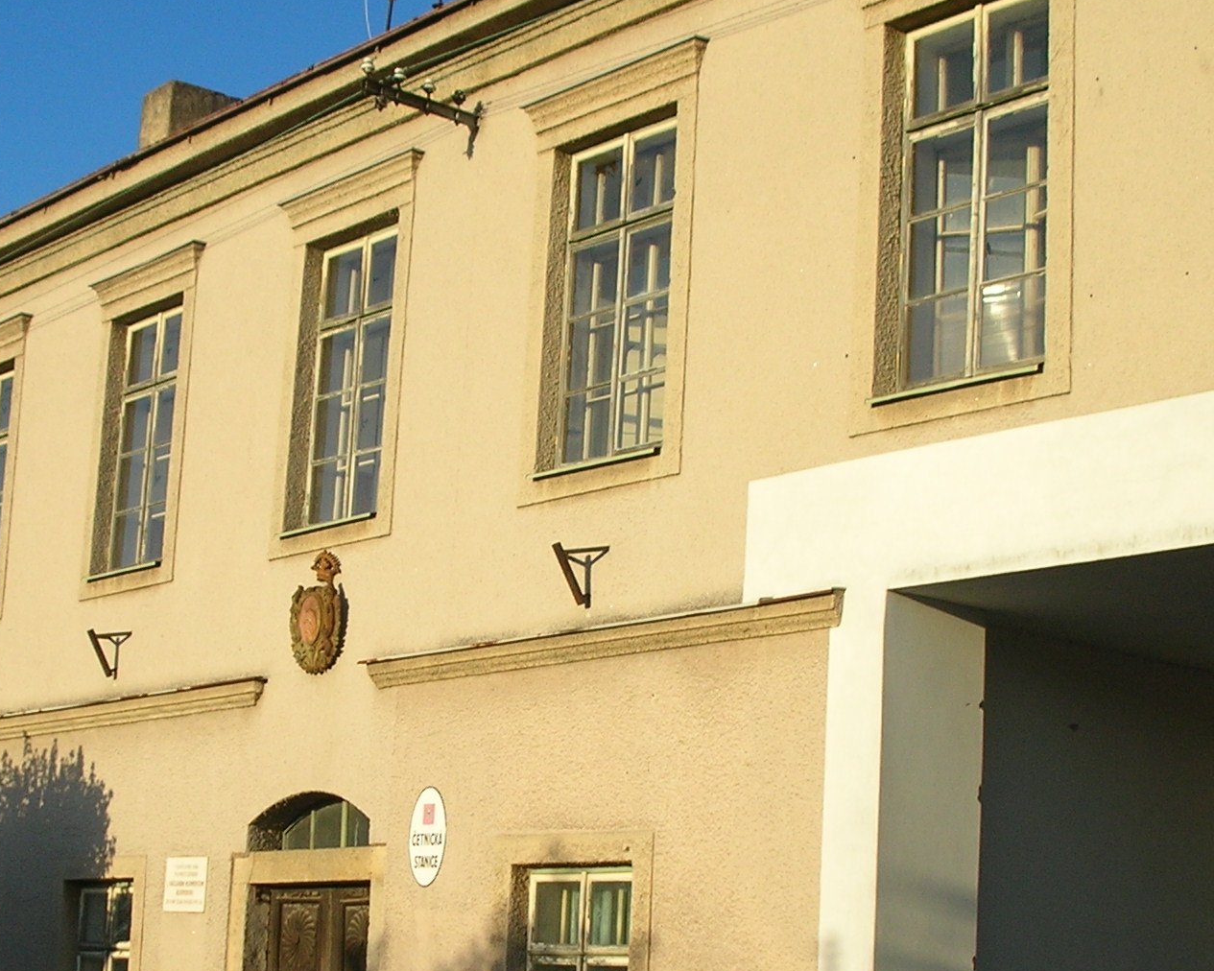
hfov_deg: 27.1
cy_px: 674
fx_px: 2515
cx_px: 508
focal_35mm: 70
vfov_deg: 21.7
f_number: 8.5
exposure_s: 1/67
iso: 50
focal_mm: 5.8
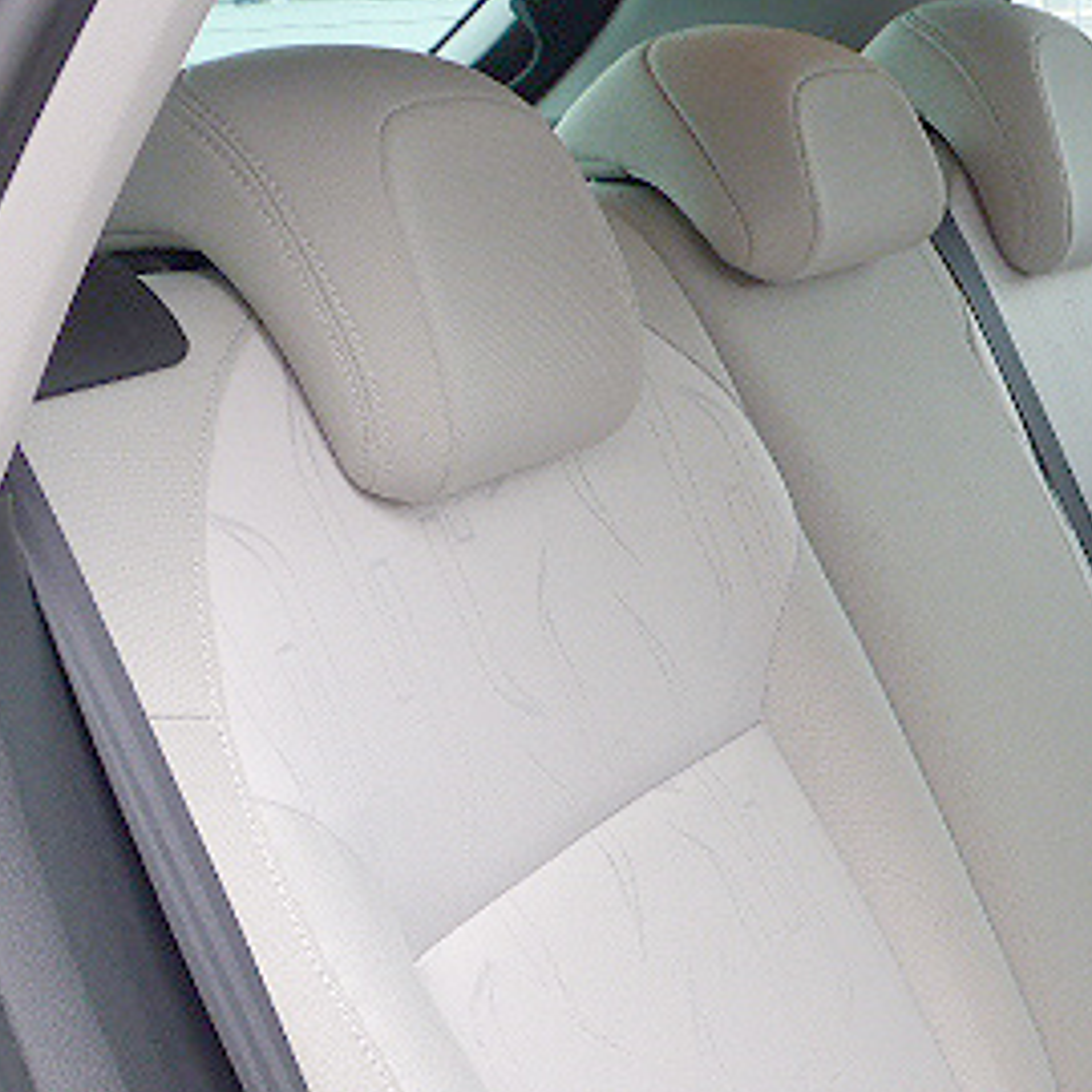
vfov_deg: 25.9
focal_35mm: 65
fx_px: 2320
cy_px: 926
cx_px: 1149
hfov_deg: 24.9
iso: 100
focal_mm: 5.4
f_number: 3.6
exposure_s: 1/100
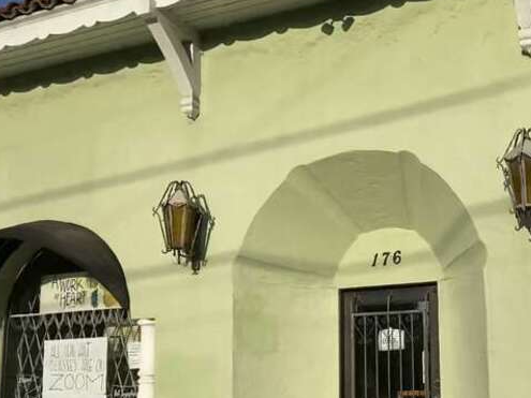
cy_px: 279
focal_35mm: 42
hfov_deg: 42.9
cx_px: 418
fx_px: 644
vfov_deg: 33.9
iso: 32
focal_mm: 4.25
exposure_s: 1/1996
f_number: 1.8
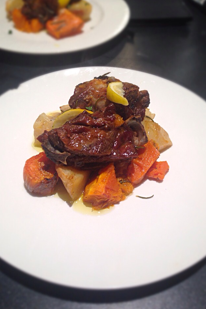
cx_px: 101
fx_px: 300
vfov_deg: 54.4
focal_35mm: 35
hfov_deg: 37.9
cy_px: 155
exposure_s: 1/24
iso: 50
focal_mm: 4.12
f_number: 2.4
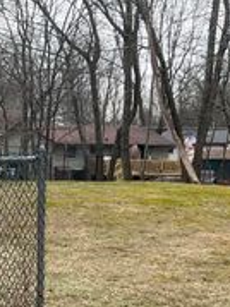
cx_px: 24
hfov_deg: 17.9
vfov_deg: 23.1
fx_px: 718
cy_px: 308
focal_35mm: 81
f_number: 1.8
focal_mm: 3
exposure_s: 1/439
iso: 25
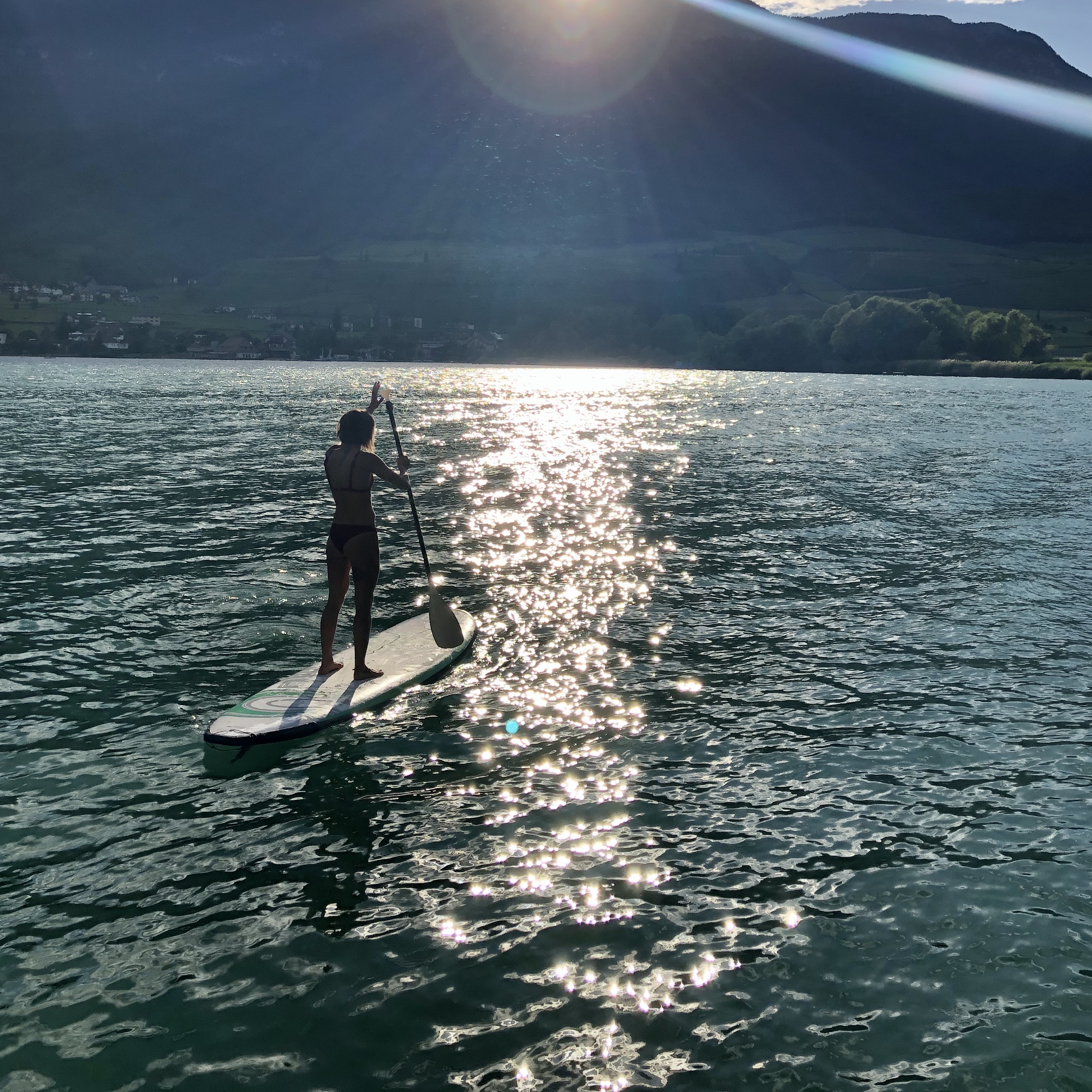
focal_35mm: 34
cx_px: 547
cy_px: 343
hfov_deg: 48.5
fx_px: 1213
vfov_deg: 47.5
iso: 20
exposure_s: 1/3436
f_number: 1.8
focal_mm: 4
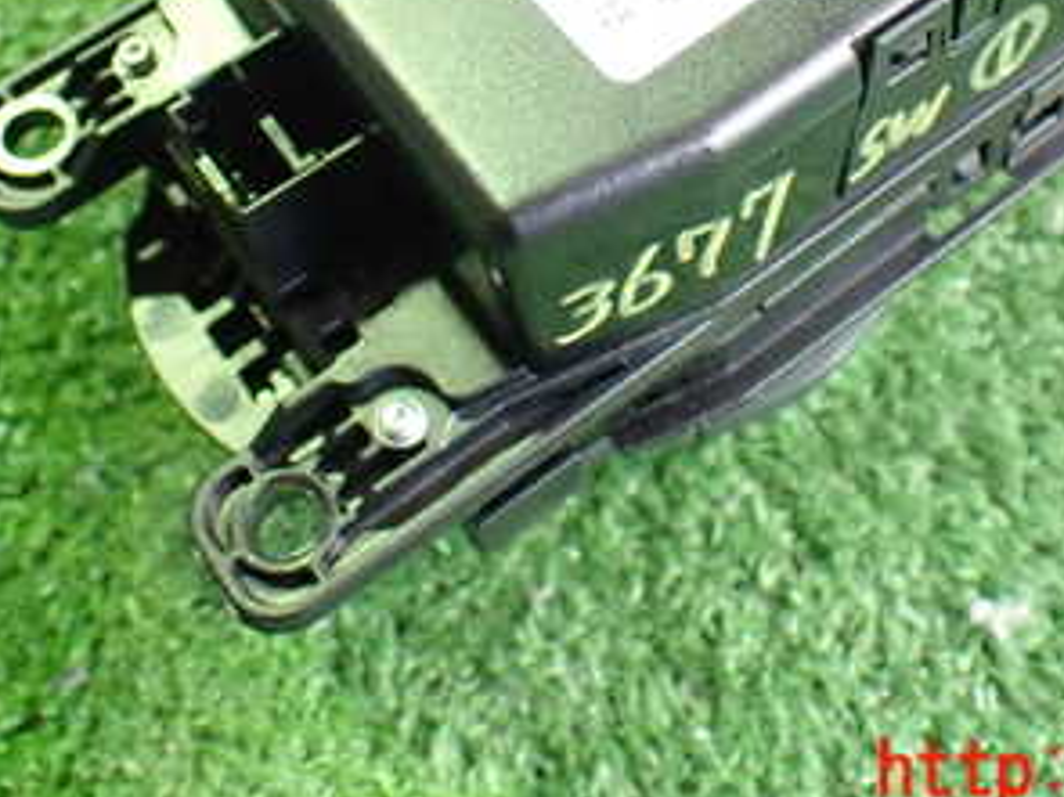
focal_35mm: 61
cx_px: 610
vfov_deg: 23.1
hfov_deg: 31.6
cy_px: 7
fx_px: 1874
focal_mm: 5.4
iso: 800
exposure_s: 1/30
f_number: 2.3
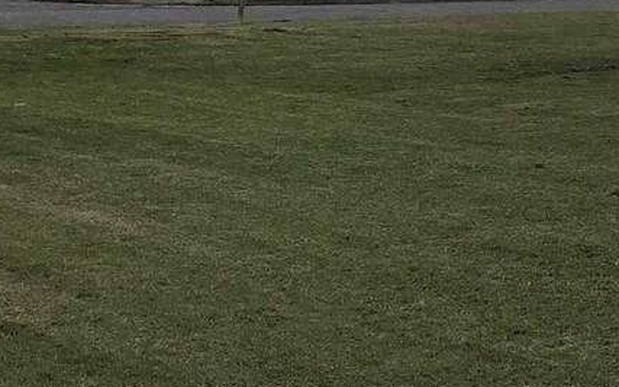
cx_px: 819
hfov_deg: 21.0
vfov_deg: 14.6
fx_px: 1502
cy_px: 59
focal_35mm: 89
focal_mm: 4
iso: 25
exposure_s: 1/3745
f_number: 1.8
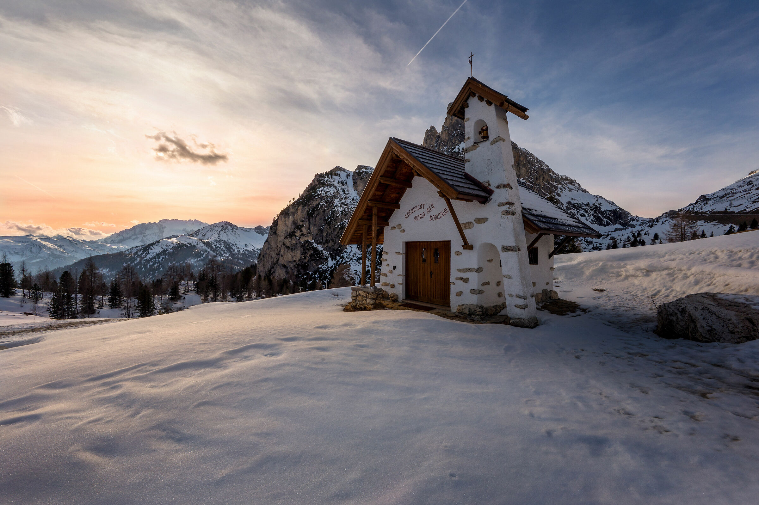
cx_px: 380
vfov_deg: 81.1
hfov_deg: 104.3
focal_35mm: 14
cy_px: 252
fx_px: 295
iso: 100
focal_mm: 14
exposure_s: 1/400
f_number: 14
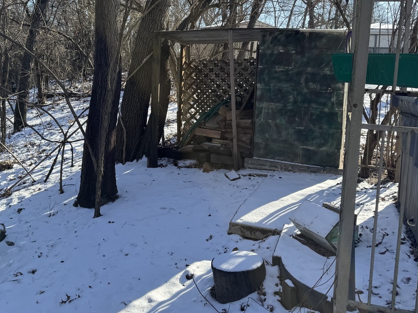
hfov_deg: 46.6
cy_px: 102
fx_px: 483
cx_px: 172
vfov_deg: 35.6
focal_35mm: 40
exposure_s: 1/1395
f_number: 1.78
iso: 80
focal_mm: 6.76
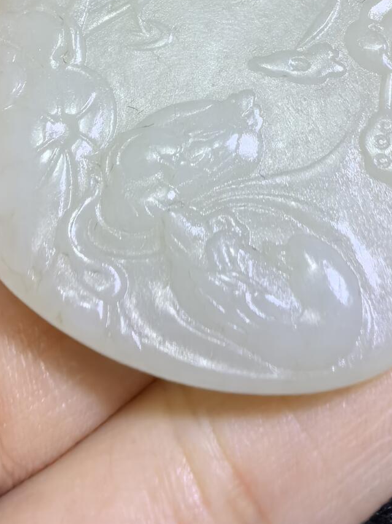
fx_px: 861
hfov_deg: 25.6
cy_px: 141
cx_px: 234
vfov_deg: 33.2
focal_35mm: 57
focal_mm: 1.95
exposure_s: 1/50
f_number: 2.2
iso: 100
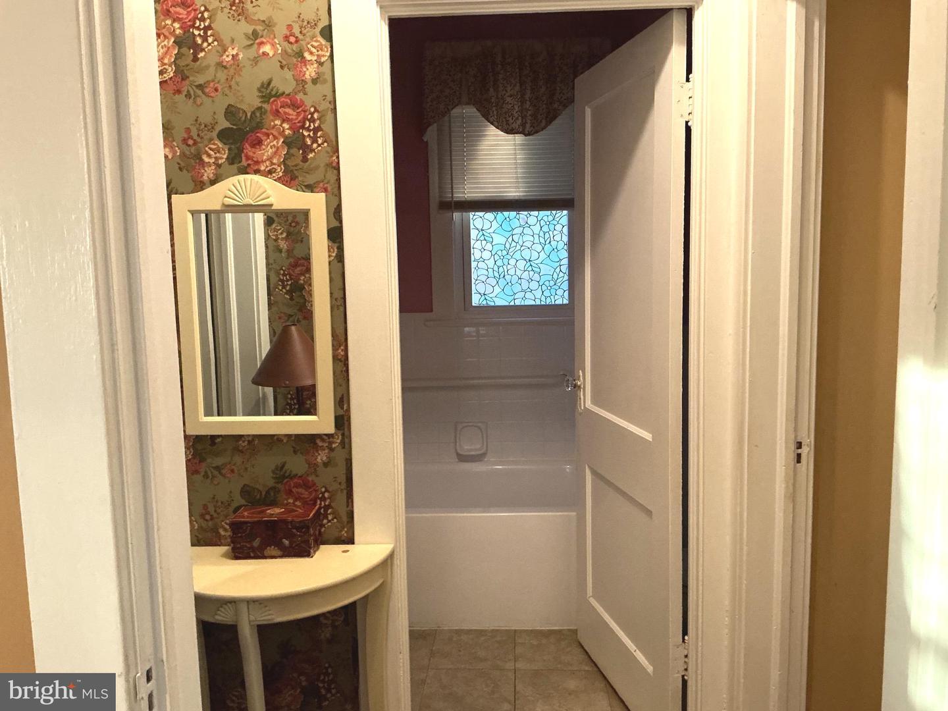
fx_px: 794
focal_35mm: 29
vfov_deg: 48.2
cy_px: 356
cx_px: 474
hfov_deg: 61.7
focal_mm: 3
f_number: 1.8
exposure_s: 1/40
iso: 320
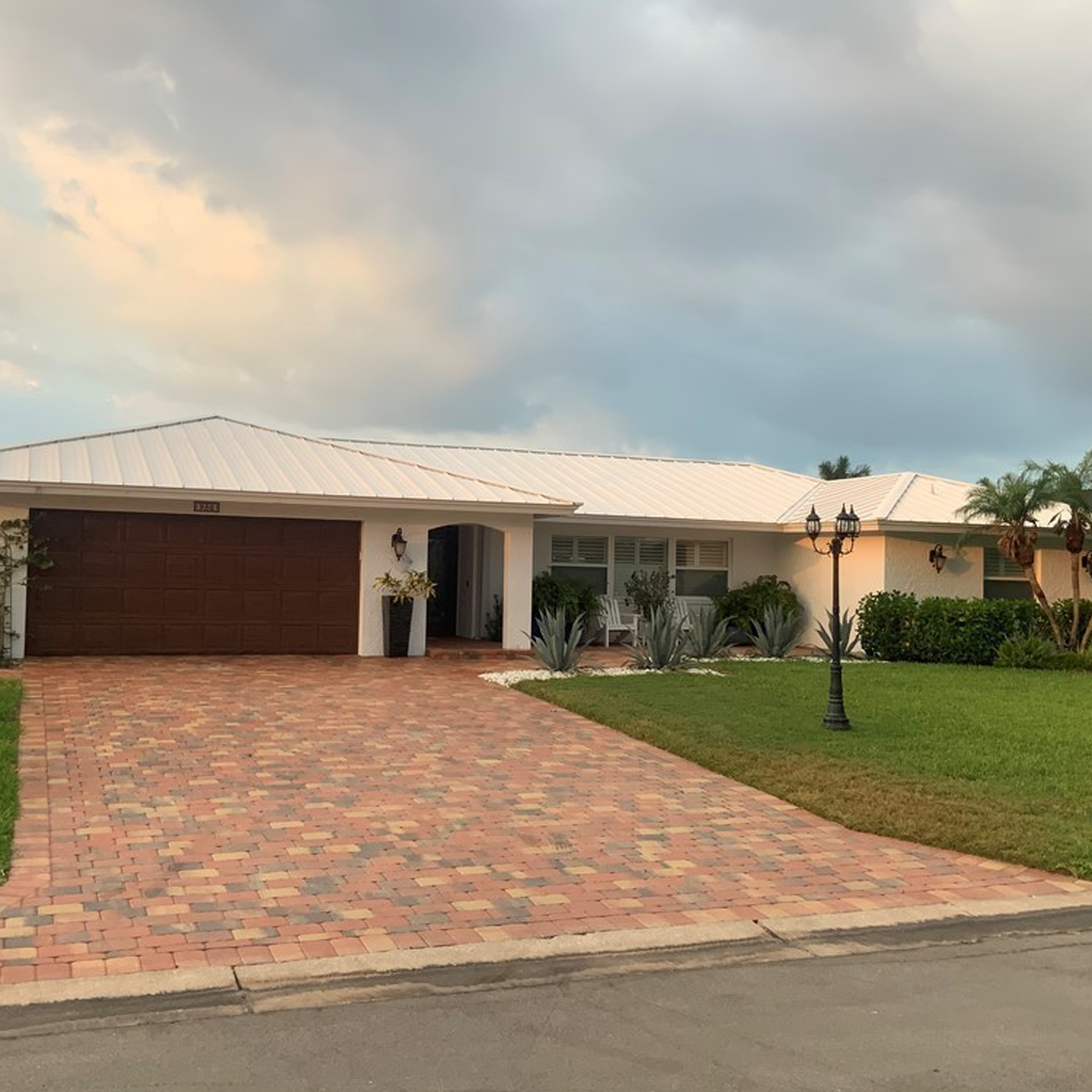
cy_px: 549
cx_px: 491
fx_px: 1249
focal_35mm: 35
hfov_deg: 47.2
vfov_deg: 47.2
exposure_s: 1/182
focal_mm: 3
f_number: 1.8
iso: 16
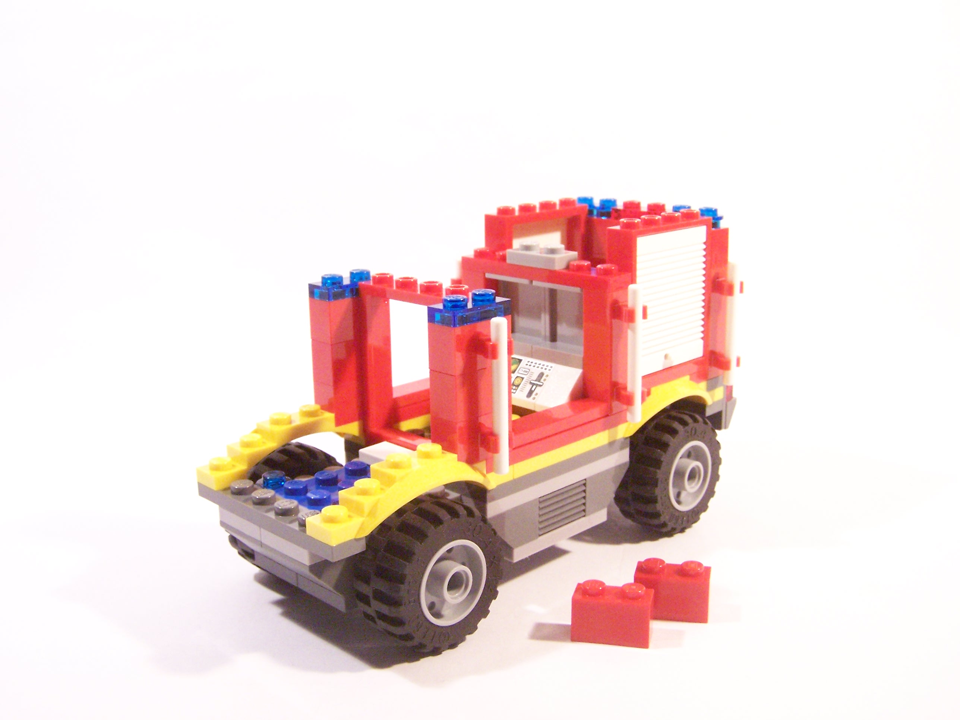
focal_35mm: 38
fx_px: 1054
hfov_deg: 49.0
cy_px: 360
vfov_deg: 37.7
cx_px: 480
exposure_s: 1/30
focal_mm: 6.3
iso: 400
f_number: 3.6
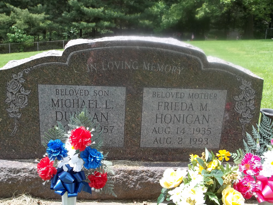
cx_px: 135
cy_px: 104
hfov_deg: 54.0
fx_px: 268
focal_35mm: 34
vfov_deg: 41.8
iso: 64
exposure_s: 1/320
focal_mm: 5.9
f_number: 3.3
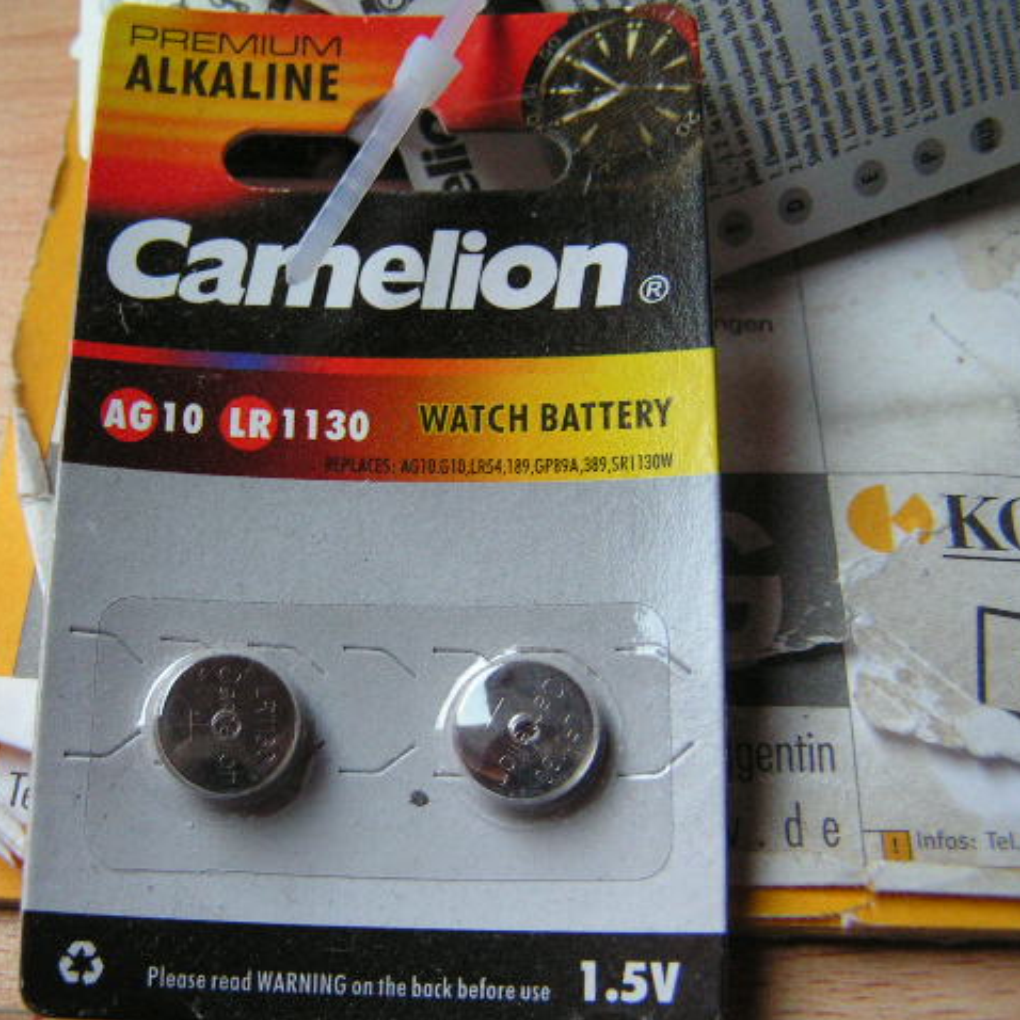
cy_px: 510
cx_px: 363
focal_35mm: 45
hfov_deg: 37.3
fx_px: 1500
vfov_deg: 37.6
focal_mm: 6.3
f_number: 2.8
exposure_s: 1/50
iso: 160
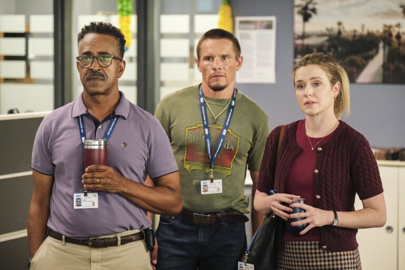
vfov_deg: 10.5
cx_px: 202
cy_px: 135
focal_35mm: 131
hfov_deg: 15.6
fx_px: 1474
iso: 6400
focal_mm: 87.1
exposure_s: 1/250
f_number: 2.8
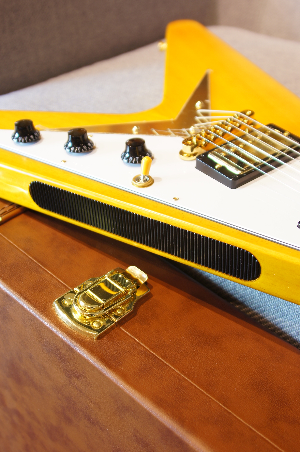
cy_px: 226
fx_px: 564
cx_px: 150
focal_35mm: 45
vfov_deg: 43.6
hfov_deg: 29.8
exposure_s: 1/5
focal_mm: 30
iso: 100
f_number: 4.5
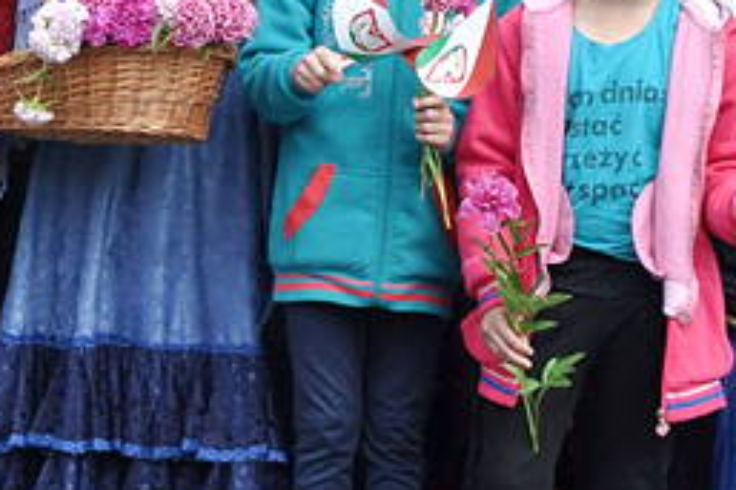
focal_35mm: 224
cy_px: -13
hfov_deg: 9.0
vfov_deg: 6.1
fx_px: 4569
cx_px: -246
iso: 1250
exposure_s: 1/800
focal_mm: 45
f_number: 11
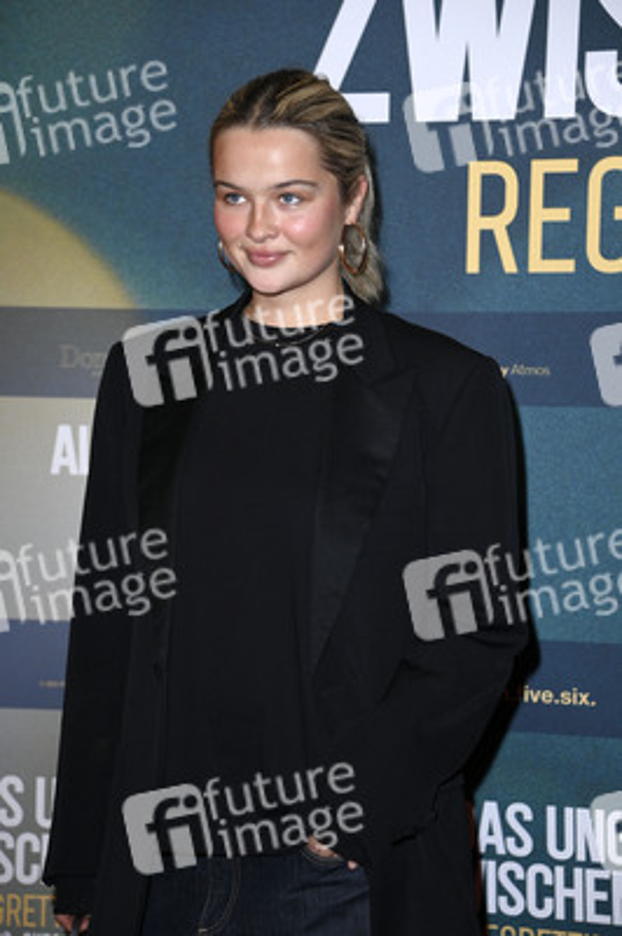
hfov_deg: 12.2
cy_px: 468
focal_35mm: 112
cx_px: 311
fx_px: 2907
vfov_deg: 18.3
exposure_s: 1/250
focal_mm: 112
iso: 500
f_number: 5.6
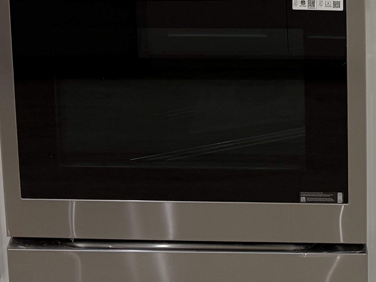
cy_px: -247
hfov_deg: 20.9
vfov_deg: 13.8
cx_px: 195
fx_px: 1021
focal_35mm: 94
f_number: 1.78
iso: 125
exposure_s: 1/120
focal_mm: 6.76
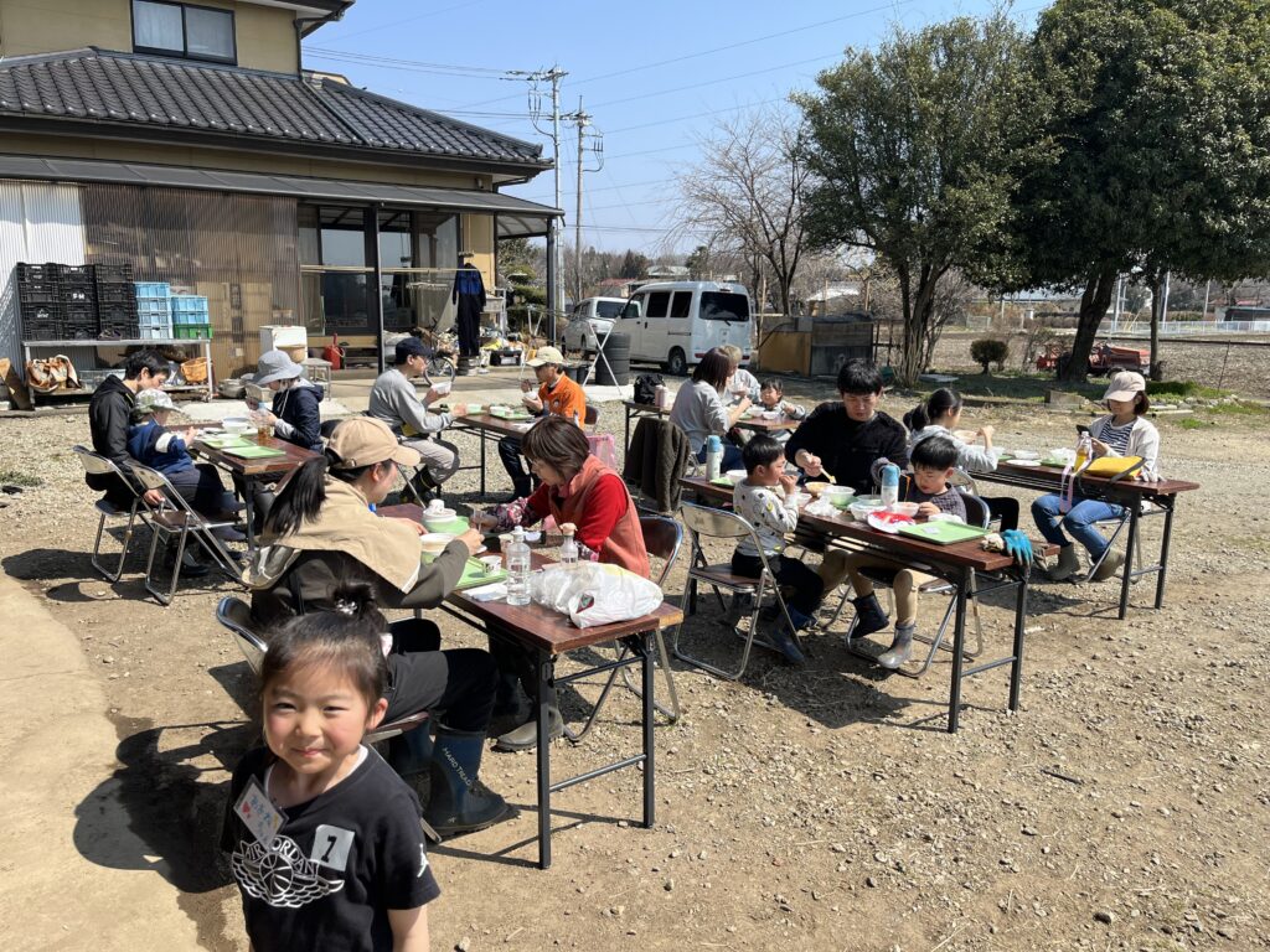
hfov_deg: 67.3
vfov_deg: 53.1
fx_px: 954
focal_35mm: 26
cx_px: 635
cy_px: 476
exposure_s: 1/2358
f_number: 1.6
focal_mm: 5.1
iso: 50
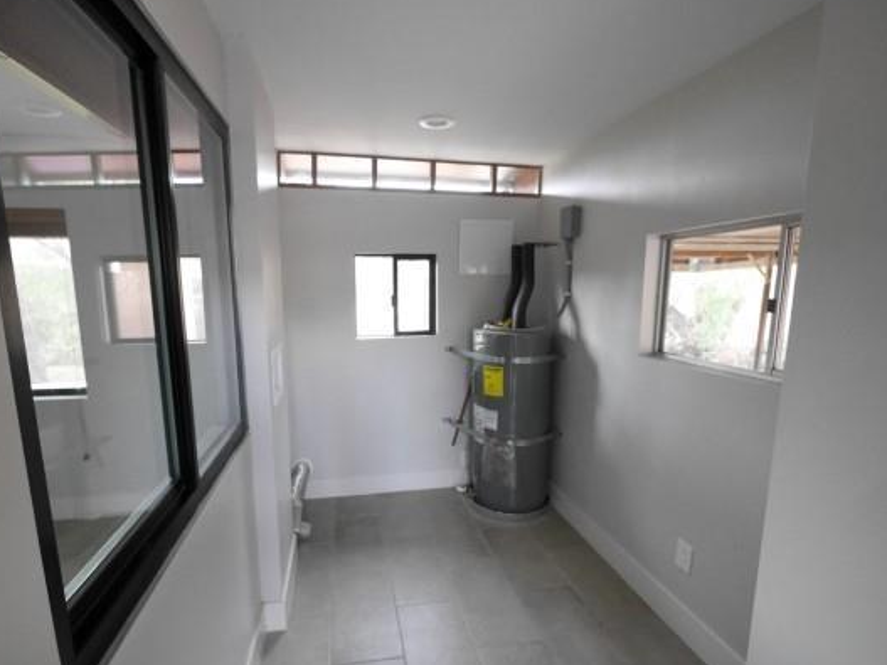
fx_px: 436
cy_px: 352
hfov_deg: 90.9
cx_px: 409
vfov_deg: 74.6
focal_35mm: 17
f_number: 4
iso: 2500
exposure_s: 1/60
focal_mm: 7
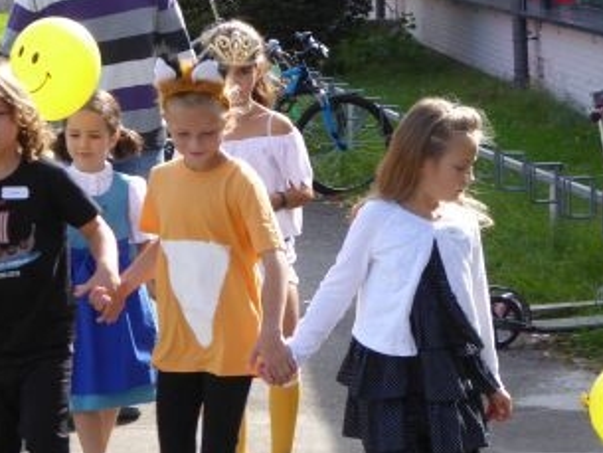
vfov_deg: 11.8
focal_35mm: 126
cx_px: 273
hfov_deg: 15.6
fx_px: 2196
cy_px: 184
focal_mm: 10.3
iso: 125
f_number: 4.2
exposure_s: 1/250
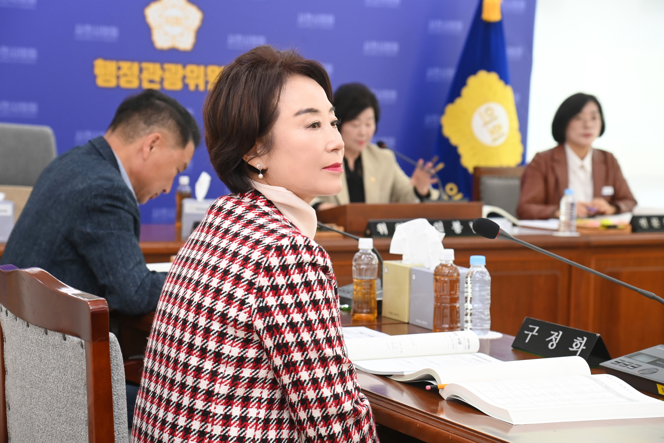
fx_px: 1568
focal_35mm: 85
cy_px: 222
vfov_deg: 16.1
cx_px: 332
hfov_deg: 23.9
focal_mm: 85
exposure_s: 1/250
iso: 2500
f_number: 6.3
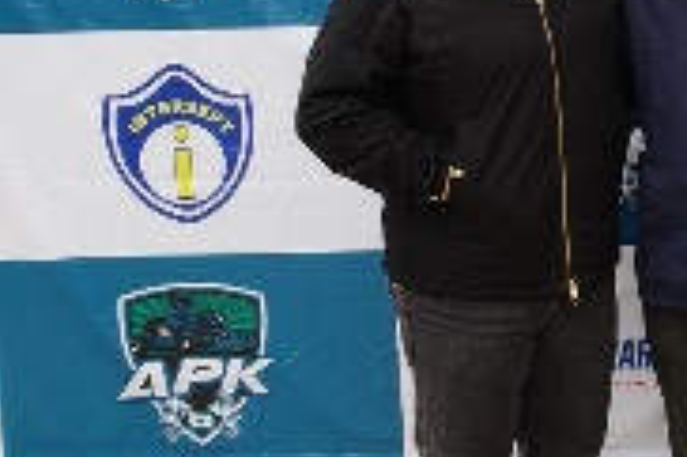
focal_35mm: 72
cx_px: 910
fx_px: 1373
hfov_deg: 24.3
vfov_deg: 18.8
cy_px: 145
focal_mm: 4.3
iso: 50
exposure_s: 1/295
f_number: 2.4
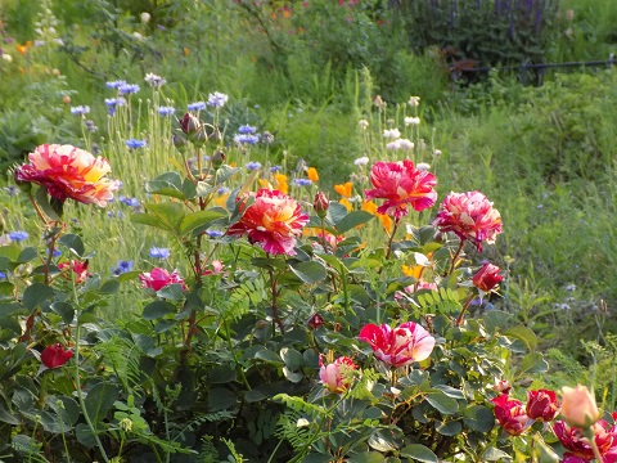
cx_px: 308
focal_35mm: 132
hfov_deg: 14.9
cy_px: 232
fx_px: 2353
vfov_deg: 11.2
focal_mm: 23.4
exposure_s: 1/20
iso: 400
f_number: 5
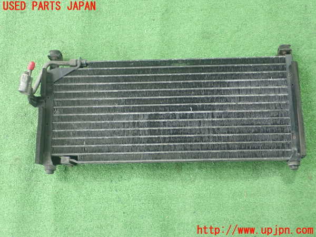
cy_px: 118
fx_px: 420
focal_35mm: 46
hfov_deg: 41.2
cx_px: 158
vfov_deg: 31.5
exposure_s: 1/50
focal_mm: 8.41
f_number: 3.1
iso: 640
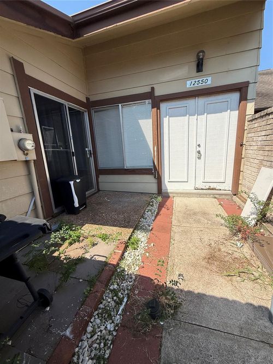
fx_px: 147
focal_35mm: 14
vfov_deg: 102.1
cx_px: 136
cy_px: 182
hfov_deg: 85.7
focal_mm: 2.22
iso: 50
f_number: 2.2
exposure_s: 1/2410
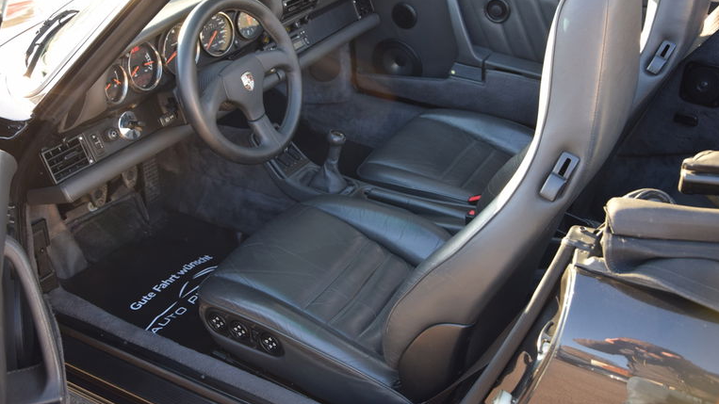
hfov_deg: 51.0
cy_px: 164
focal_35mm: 40
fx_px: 754
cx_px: 361
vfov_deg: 30.0
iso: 400
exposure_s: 1/100
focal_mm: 25
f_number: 5
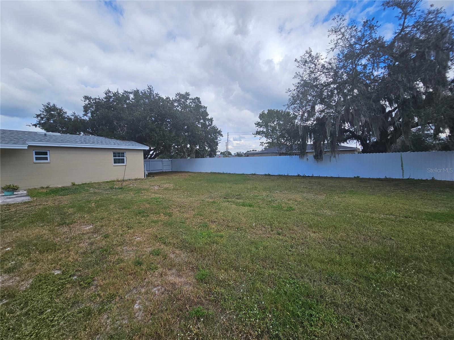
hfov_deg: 106.2
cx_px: 227
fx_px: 170
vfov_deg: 89.9
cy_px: 170
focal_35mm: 13
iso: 50
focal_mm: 2.2
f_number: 2.2
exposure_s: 1/2082
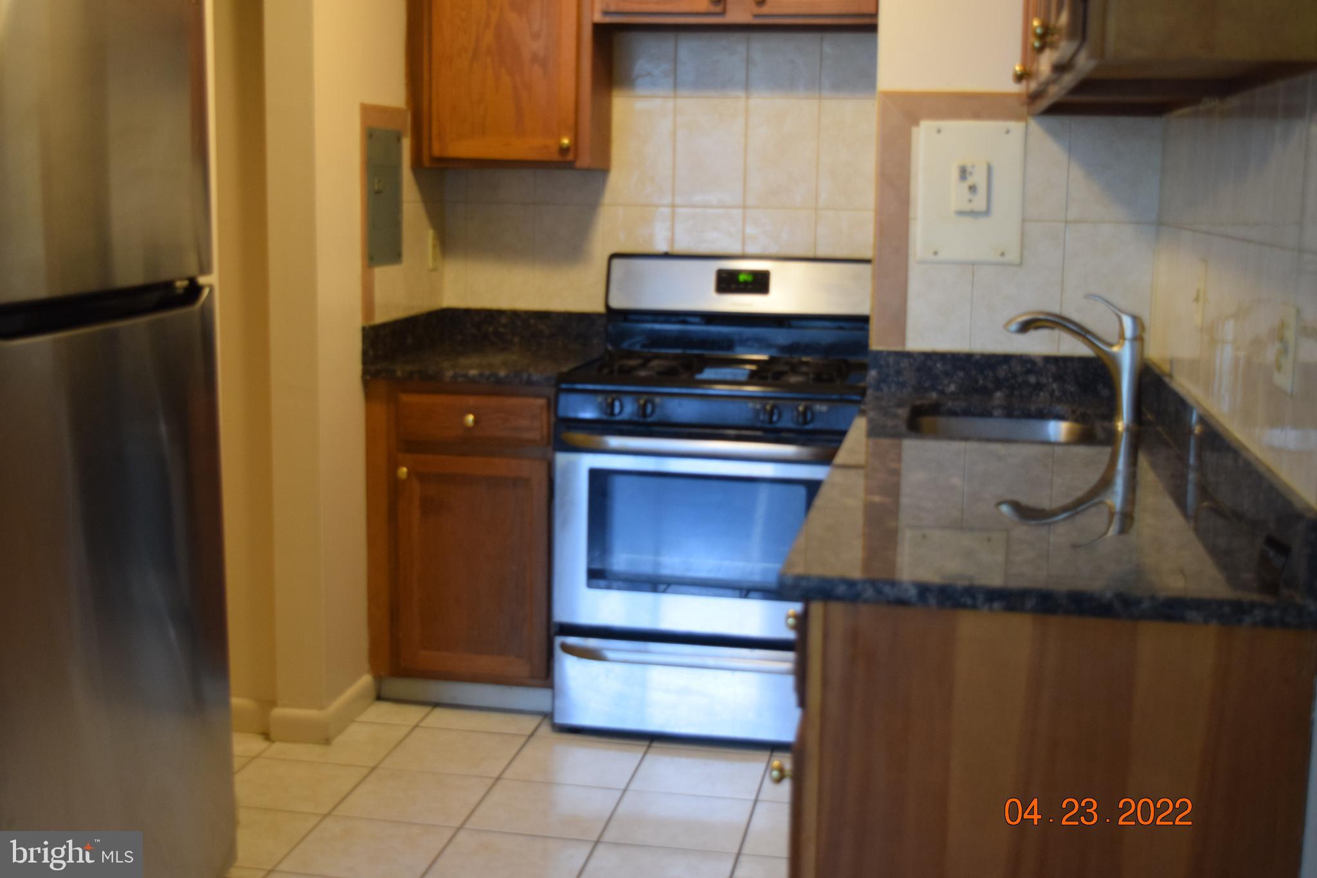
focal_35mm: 45
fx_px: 1646
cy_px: 439
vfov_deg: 29.9
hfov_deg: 43.6
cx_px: 658
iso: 900
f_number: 4.2
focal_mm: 30
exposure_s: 1/60
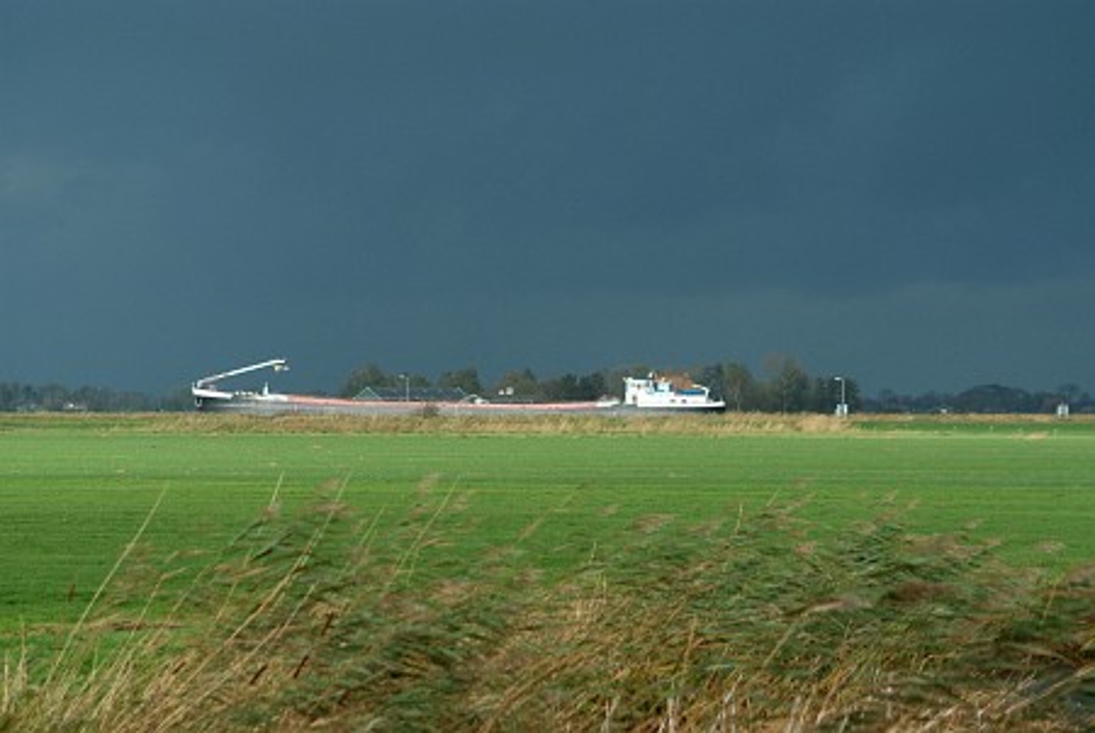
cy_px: 366
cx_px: 548
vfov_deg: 6.8
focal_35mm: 203
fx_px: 6180
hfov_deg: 10.1
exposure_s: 1/1000
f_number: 5.6
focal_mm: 135
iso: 400
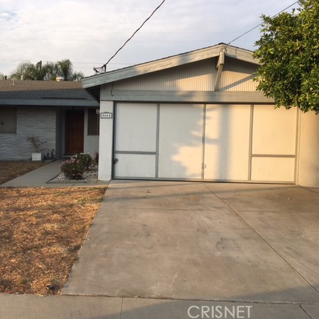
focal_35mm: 35
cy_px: 158
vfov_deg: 47.2
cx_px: 124
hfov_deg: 46.9
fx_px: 365
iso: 25
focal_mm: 4.15
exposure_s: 1/437
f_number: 2.2
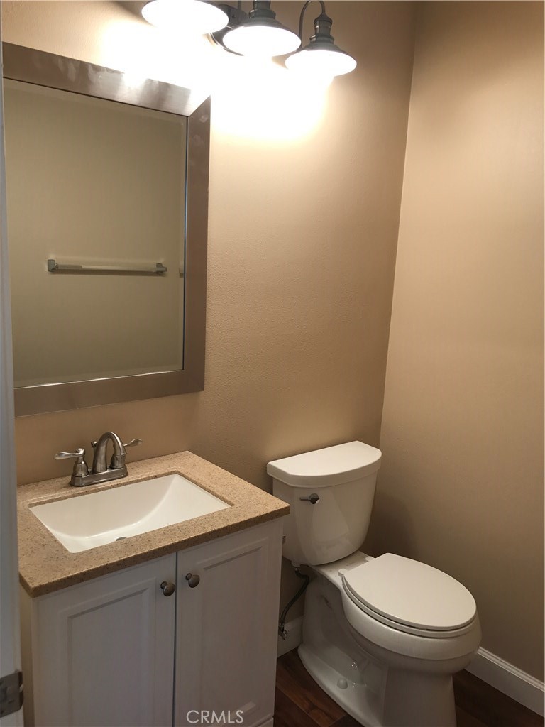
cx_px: 272
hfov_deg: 49.7
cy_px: 364
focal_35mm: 28
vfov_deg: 63.4
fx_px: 588
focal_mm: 3.99
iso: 25
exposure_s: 1/40
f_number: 1.8
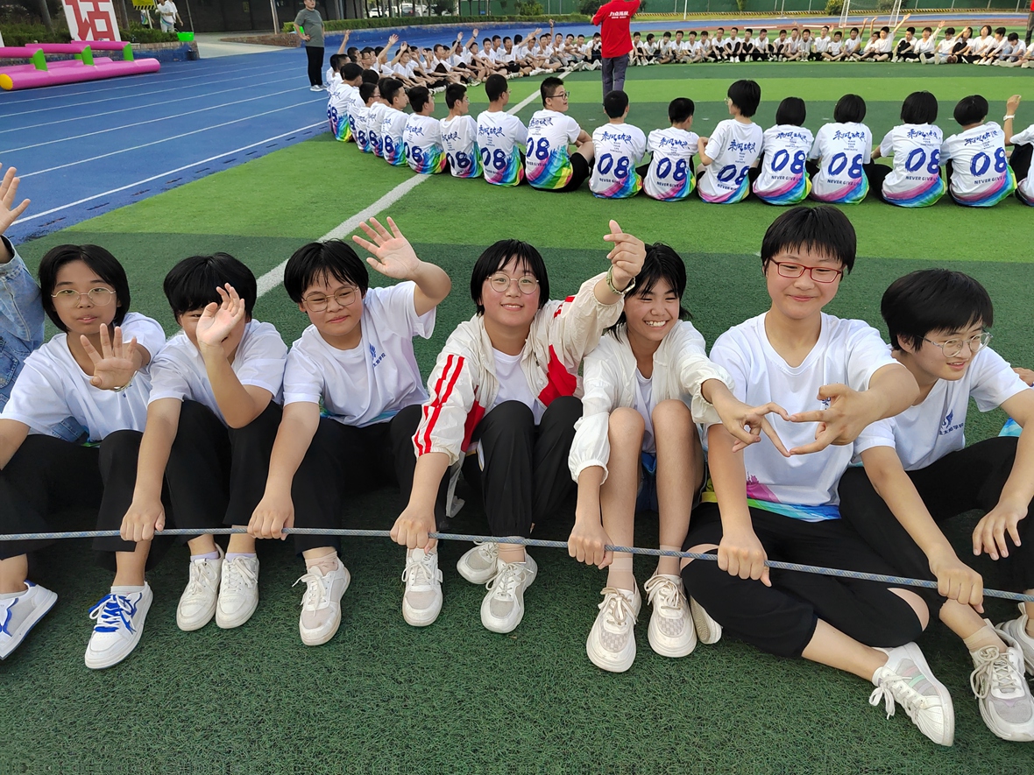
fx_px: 687
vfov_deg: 58.9
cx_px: 517
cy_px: 388
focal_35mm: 23
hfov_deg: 73.9
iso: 494
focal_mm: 5.52
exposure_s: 1/702
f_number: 1.9
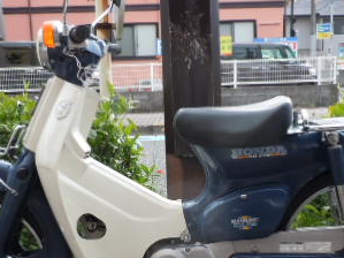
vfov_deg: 24.2
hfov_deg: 32.2
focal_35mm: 60
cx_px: 169
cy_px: 187
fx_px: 596
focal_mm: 5
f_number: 3.7
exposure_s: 1/125
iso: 100
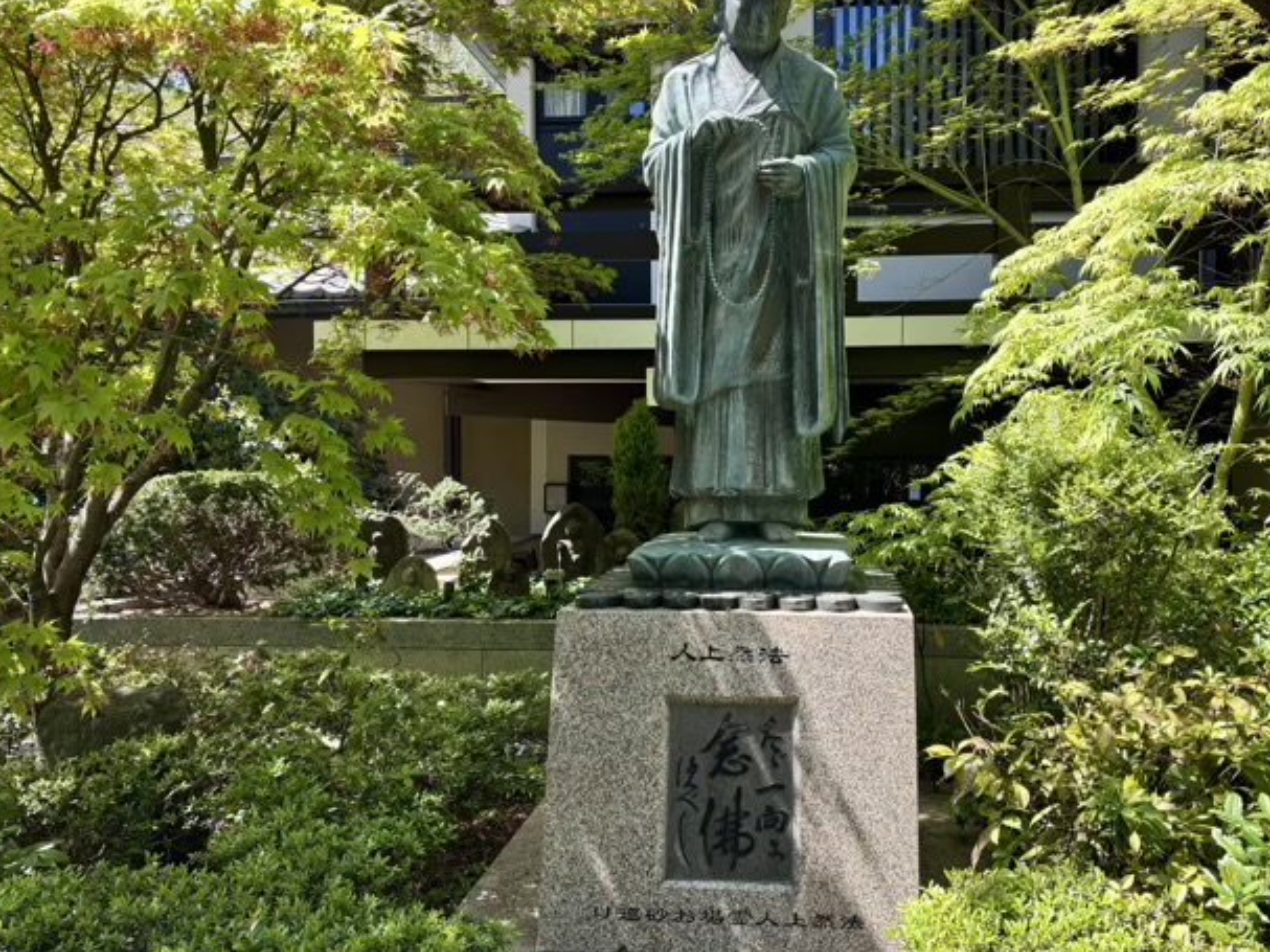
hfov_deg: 59.8
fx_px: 1100
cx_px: 709
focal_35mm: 30
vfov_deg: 46.8
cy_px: 451
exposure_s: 1/522
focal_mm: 5.96
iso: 50
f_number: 1.6
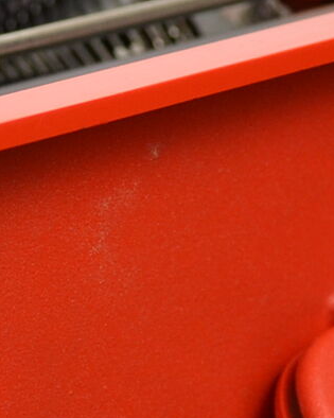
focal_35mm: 214
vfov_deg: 9.0
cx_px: 32
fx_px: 2645
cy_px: 135
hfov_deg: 7.2
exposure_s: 1/100
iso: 400
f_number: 5
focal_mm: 26
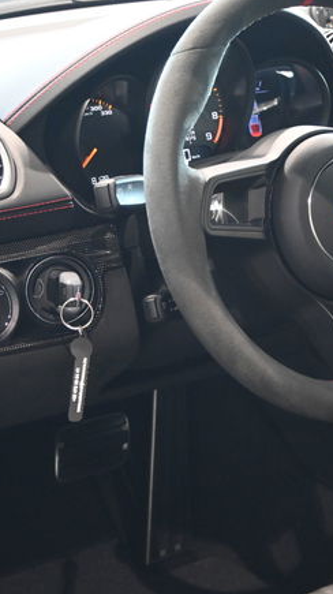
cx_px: 328
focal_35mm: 87
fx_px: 1376
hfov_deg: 13.6
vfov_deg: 24.3
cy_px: 268
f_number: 5
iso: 2200
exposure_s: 1/50
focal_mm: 31.5
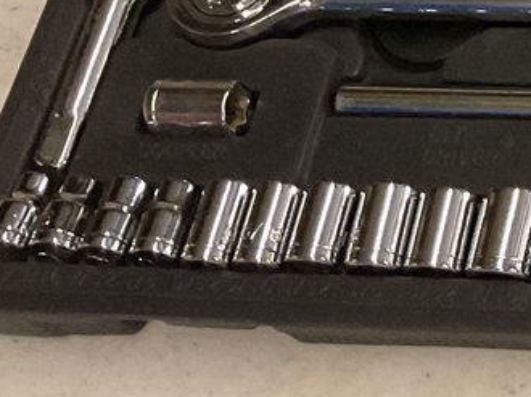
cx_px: 1212
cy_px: -113
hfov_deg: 12.3
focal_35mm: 133
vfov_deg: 10.9
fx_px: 2039
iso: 250
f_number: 1.8
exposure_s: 1/40
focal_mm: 3
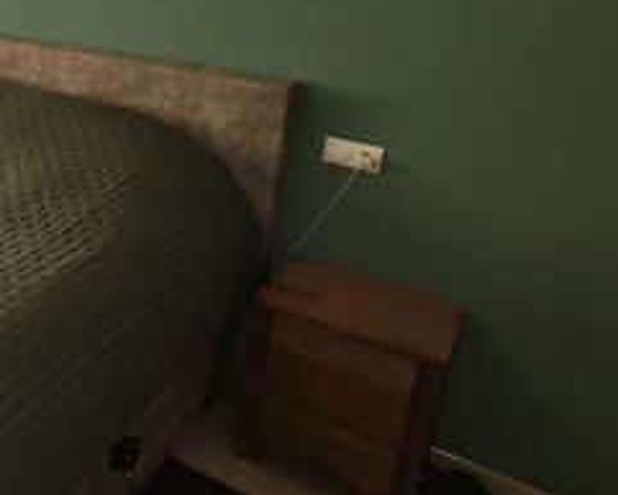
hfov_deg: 35.9
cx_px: -122
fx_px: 732
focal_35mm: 40
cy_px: 90
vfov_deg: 36.0
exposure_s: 1/50
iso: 400
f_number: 2.2
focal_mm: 2.16
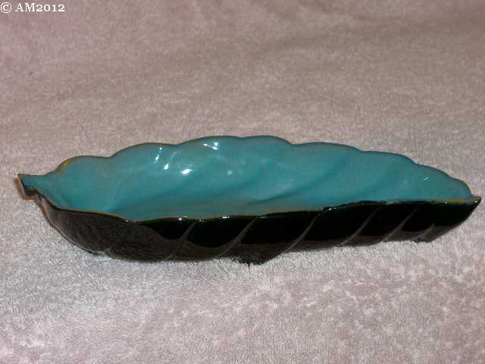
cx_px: 242
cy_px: 182
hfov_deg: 17.3
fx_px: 1597
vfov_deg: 13.0
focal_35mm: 114
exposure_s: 1/60
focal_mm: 23.7
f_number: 5.4
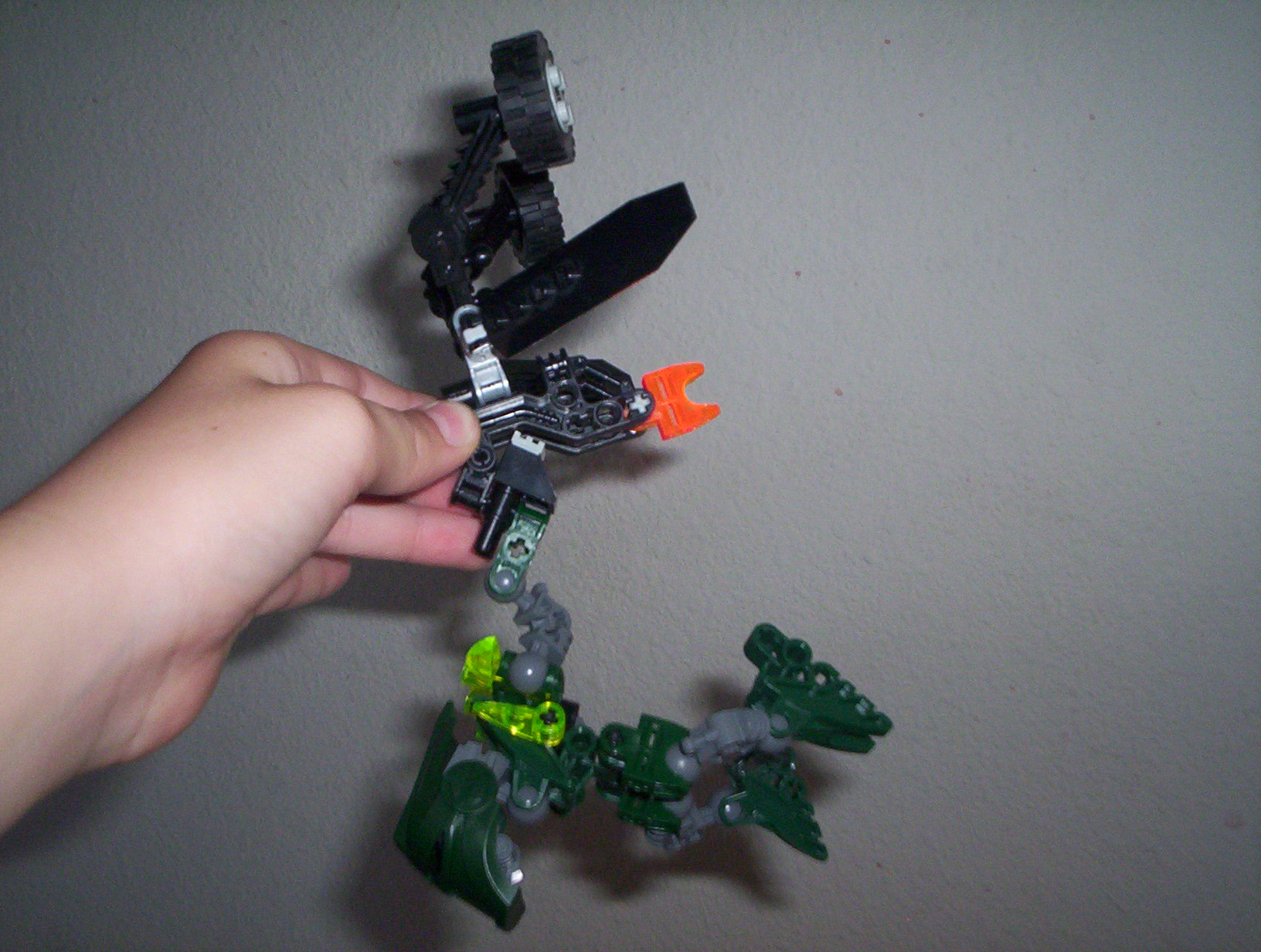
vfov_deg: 37.9
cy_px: 476
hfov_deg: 48.9
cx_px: 630
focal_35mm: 38
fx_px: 1388
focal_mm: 4.99
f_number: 4.5
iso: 140
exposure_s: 1/60
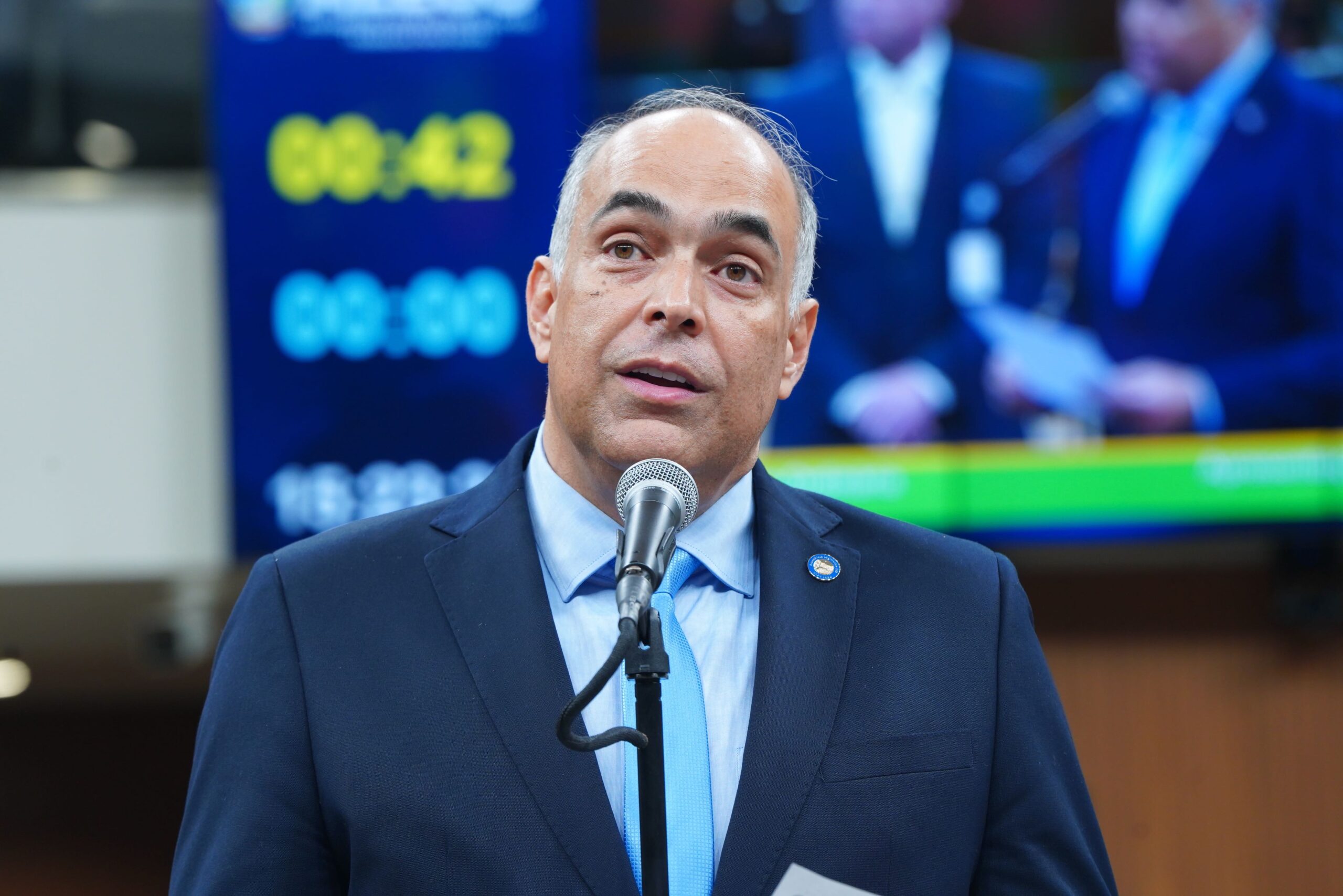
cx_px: 672
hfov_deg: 11.1
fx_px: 6939
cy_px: 448
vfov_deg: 7.4
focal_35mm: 186
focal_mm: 186
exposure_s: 1/125
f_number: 6.3
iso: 1600
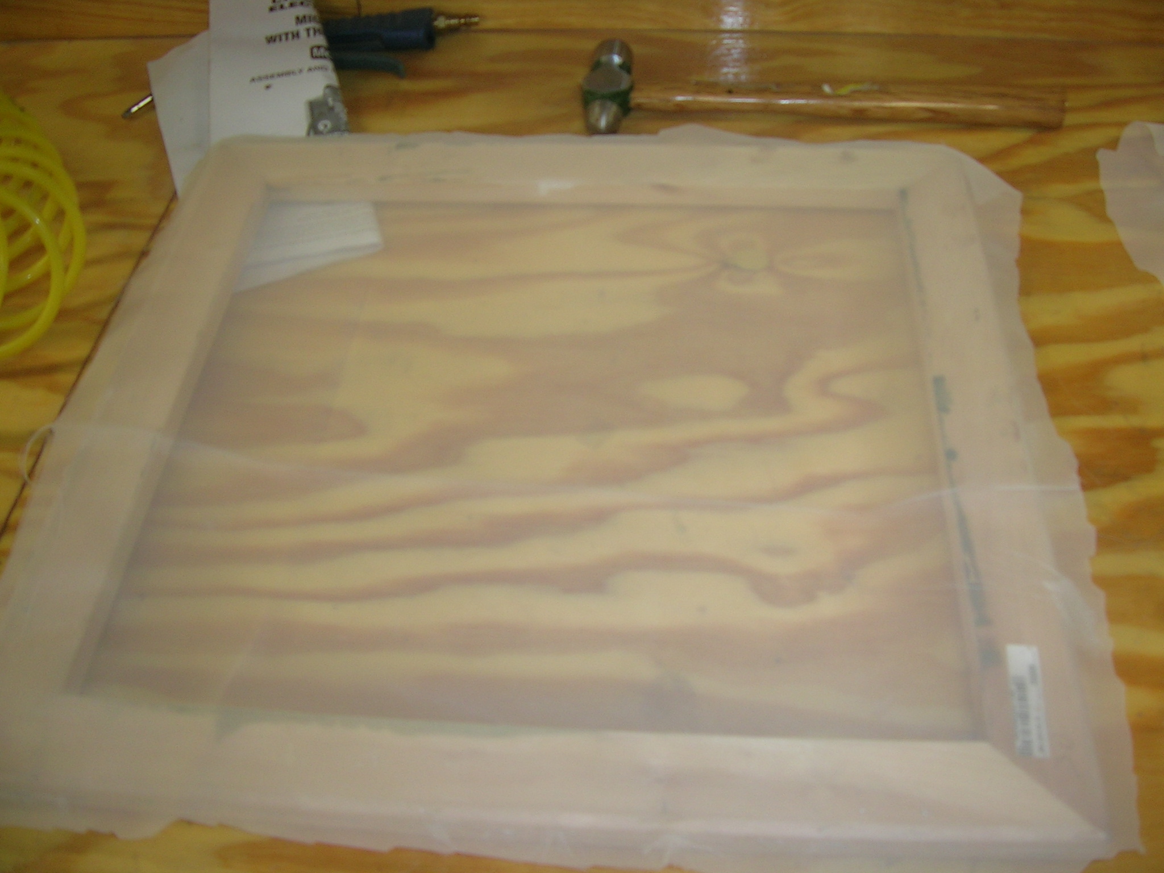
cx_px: 582
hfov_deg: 52.6
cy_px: 436
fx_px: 1177
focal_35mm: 35
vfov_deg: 40.7
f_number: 2.8
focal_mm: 5.4
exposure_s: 1/30
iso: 50
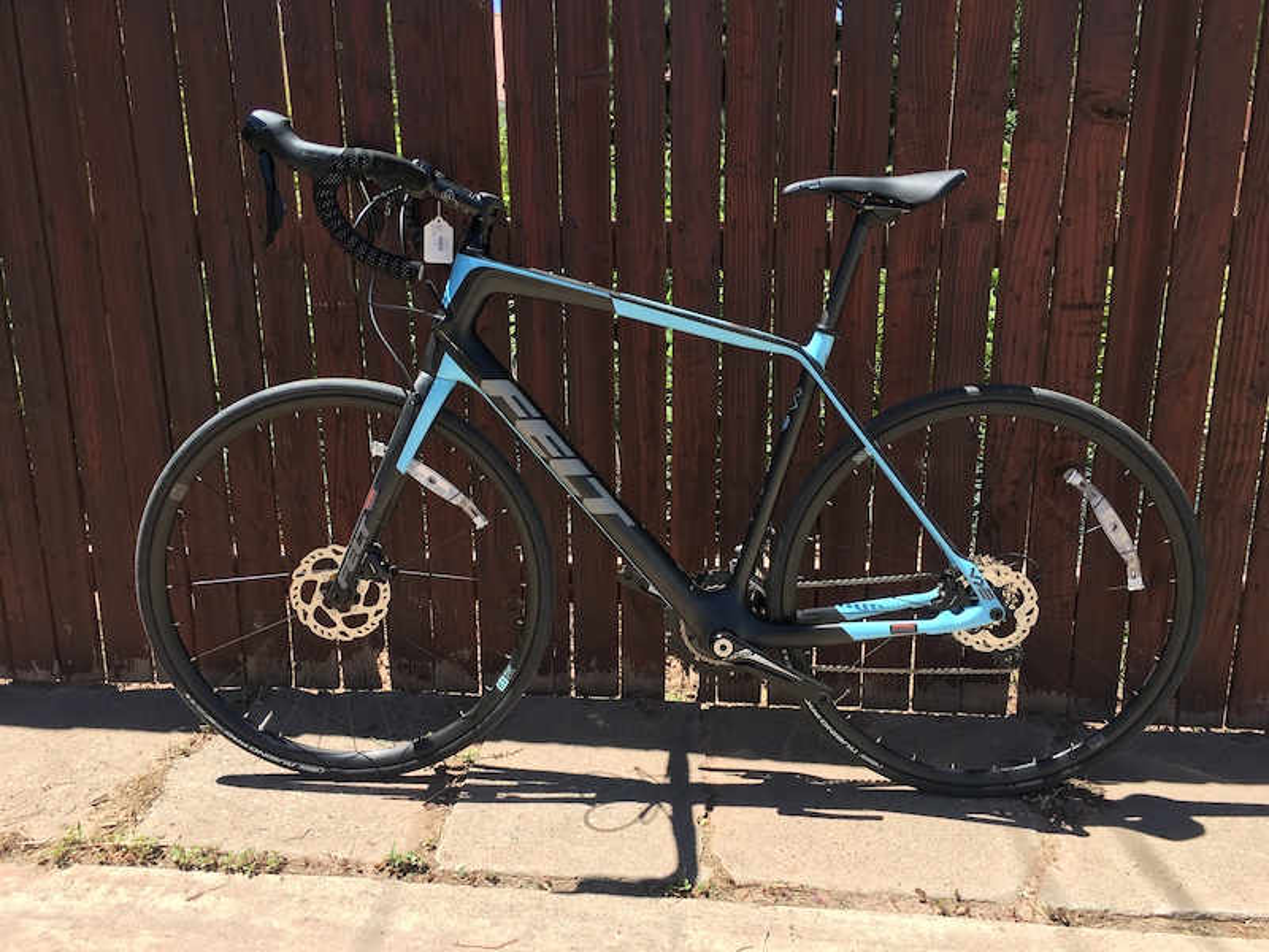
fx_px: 1063
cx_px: 634
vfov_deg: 48.2
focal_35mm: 29
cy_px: 476
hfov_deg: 61.7
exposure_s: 1/506
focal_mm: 4.15
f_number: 2.2
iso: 25
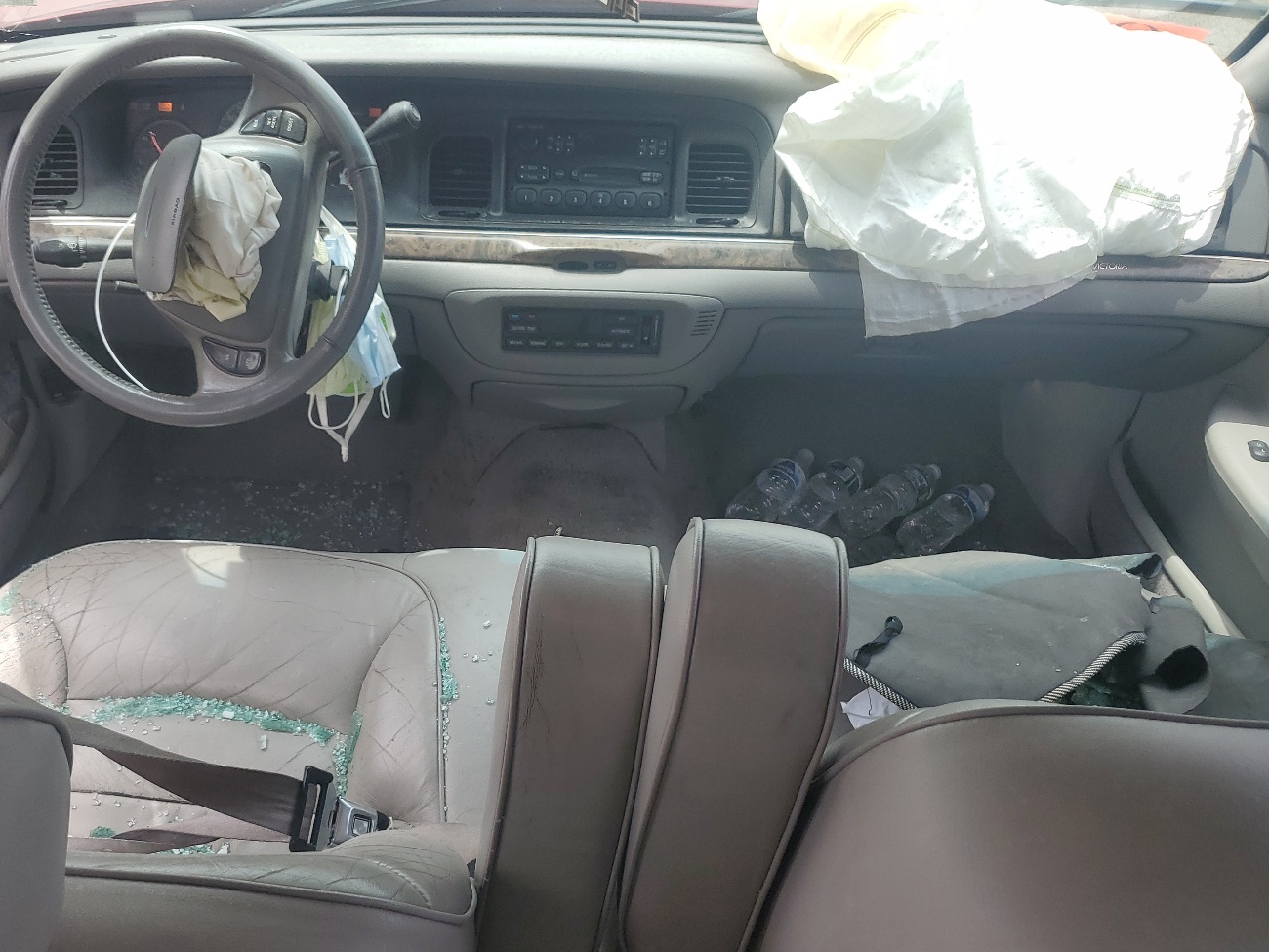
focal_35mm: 32
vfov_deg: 43.9
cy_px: 584
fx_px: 1173
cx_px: 507
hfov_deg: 56.4
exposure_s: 1/588
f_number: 1.5
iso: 50
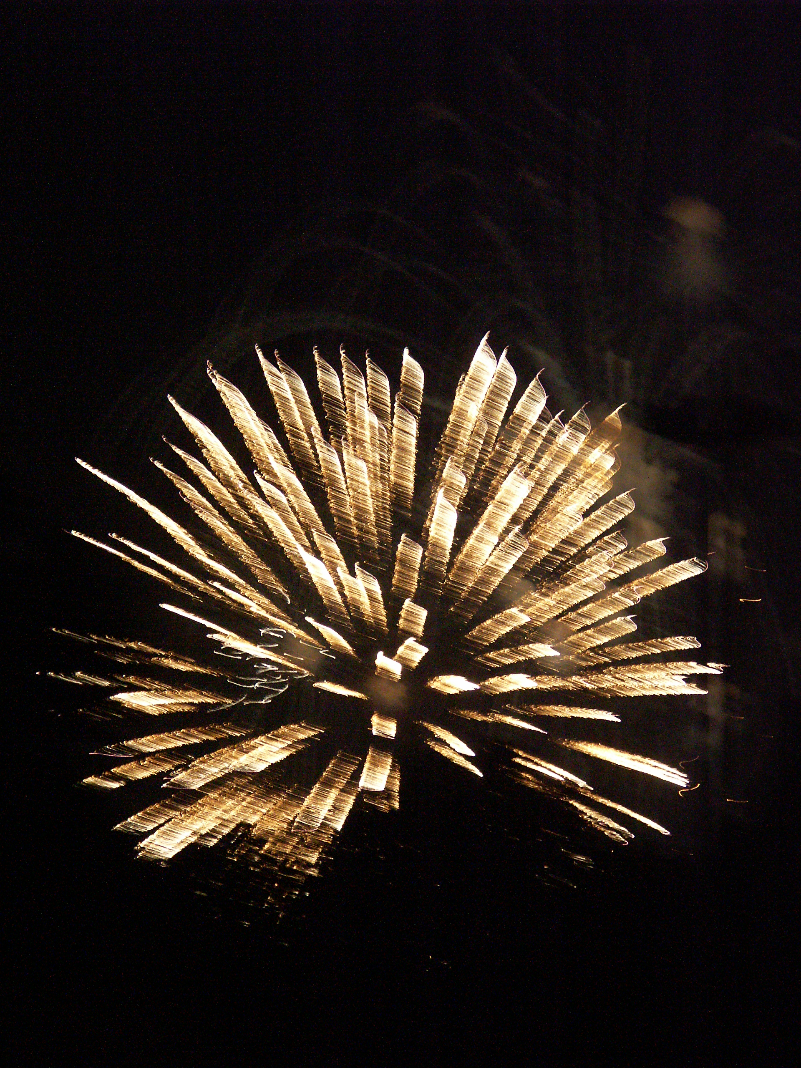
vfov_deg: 9.9
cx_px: 400
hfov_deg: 7.5
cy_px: 534
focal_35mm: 199
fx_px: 6140
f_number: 3.5
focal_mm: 50.48
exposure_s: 1/3
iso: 400
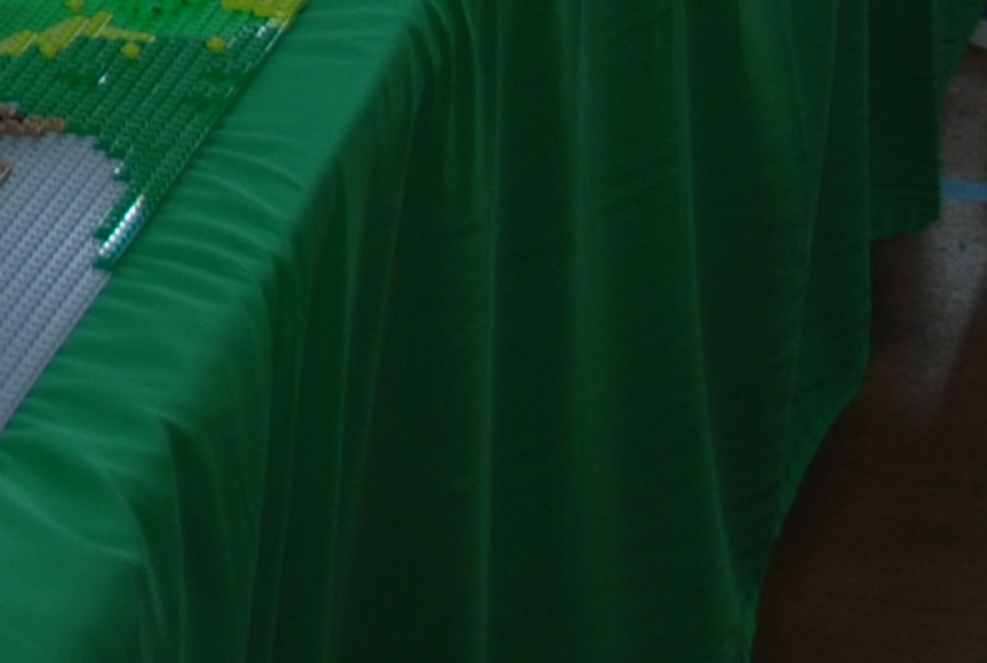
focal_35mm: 205
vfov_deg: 6.4
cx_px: -972
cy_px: -918
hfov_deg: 9.4
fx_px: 5632
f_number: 4
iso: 100
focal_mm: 28
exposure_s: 1/10
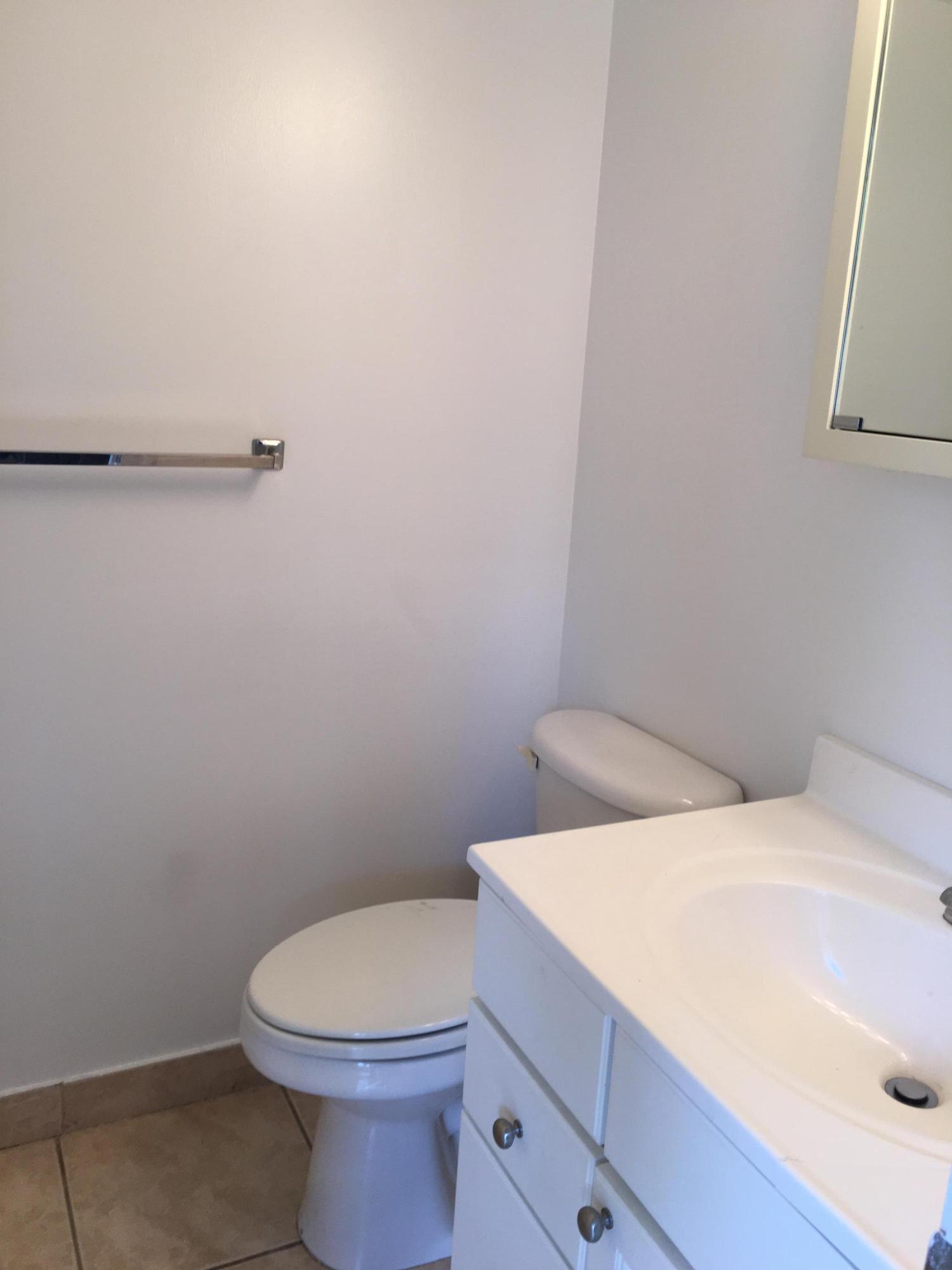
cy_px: 635
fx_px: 1063
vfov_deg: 61.7
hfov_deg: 48.2
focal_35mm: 29
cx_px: 476
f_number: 2.2
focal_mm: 4.15
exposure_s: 1/60
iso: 32
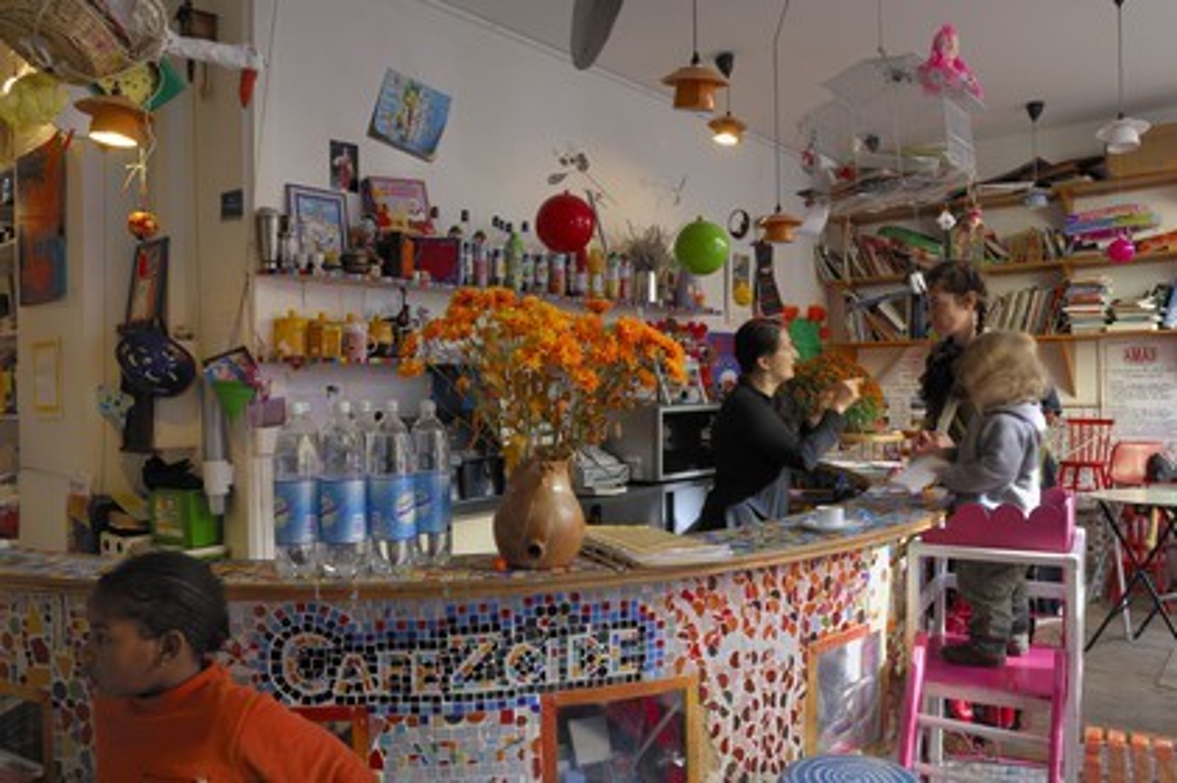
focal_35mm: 26
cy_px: 392
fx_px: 833
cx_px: 588
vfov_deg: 50.3
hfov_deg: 70.5
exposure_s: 1/2.5
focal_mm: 17
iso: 100
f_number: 7.1
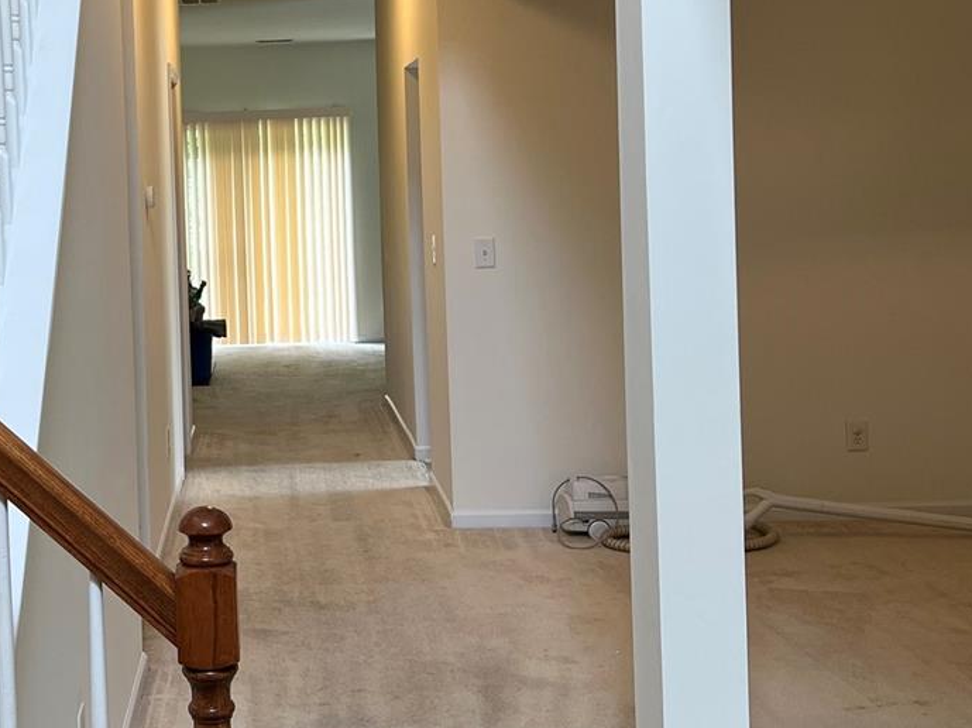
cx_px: 210
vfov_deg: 25.0
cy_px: 220
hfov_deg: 32.4
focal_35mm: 58
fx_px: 1628
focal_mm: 5.7
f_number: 1.5
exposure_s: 1/120
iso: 64
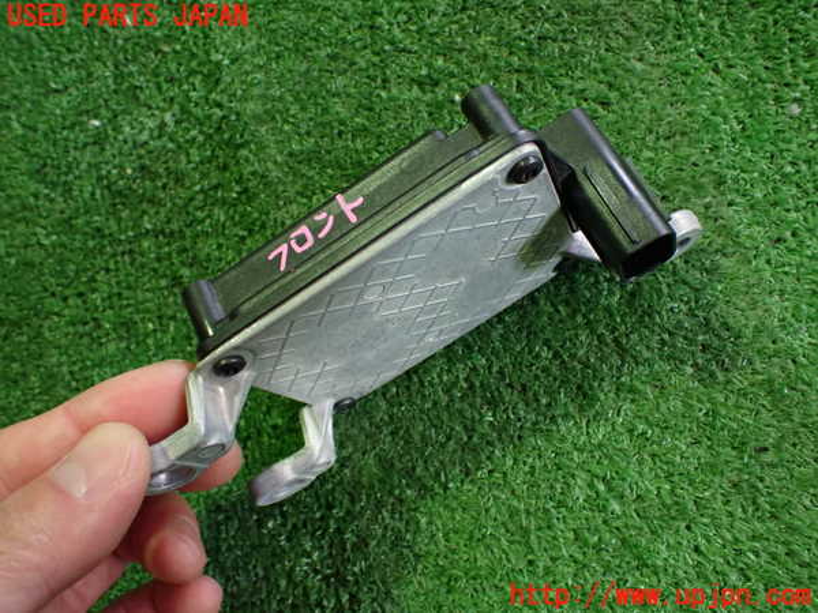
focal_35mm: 30
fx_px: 709
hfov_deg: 60.0
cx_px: 409
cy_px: 306
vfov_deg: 46.8
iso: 800
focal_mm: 5.4
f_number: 2.3
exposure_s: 1/100
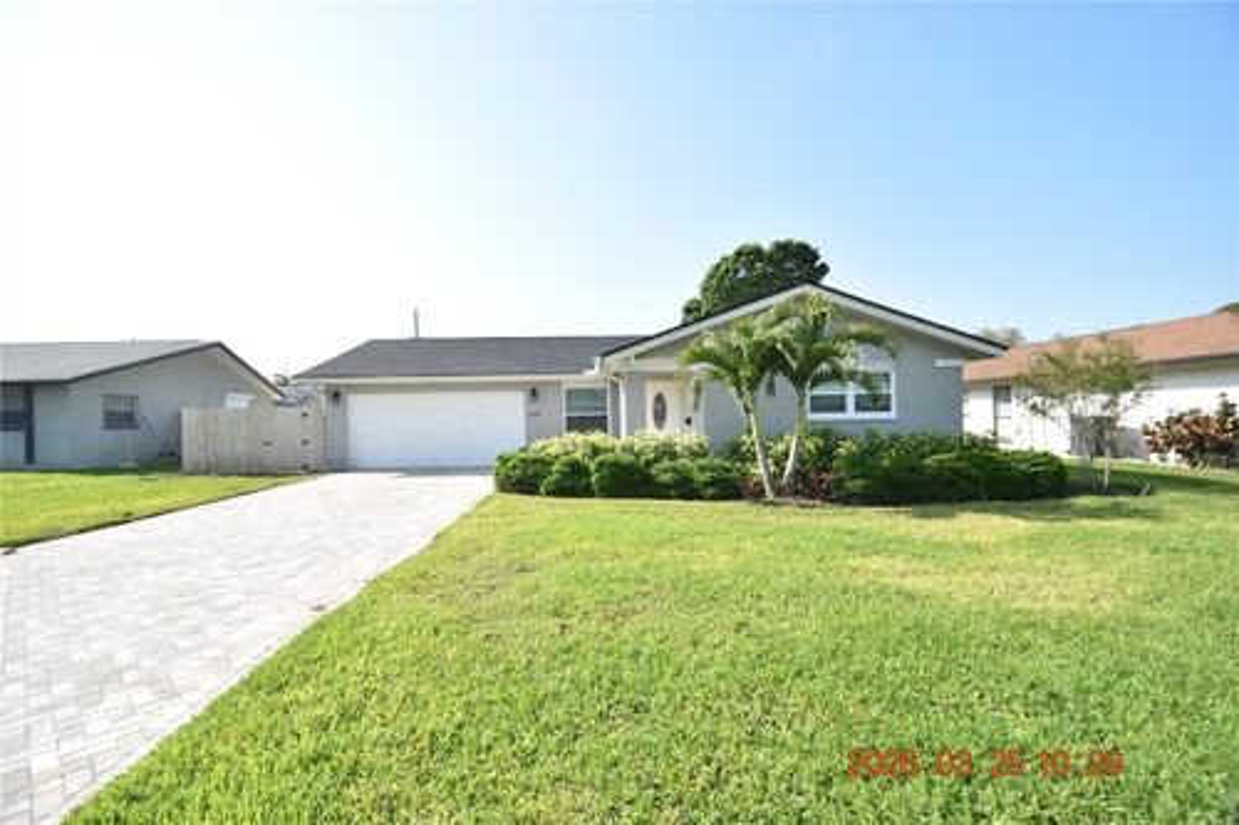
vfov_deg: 77.3
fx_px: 516
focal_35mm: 15
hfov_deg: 100.4
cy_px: 412
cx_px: 620
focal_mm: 10
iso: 800
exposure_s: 1/4000
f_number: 3.5
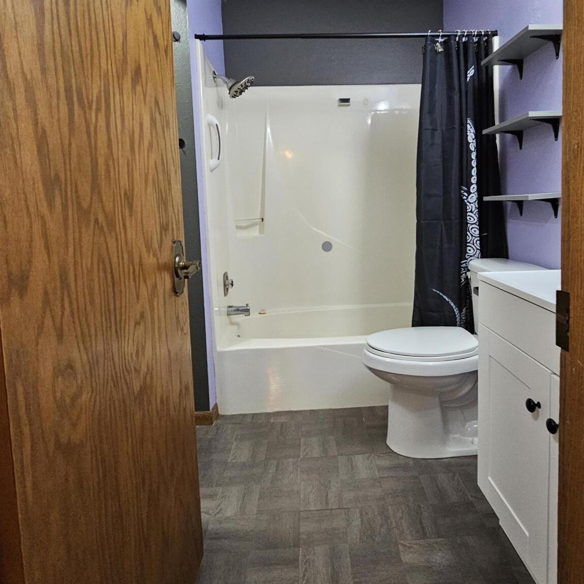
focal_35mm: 20
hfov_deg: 74.6
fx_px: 382
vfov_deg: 74.1
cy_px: 236
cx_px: 320
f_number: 2.2
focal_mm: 2.2
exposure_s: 1/30
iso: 640
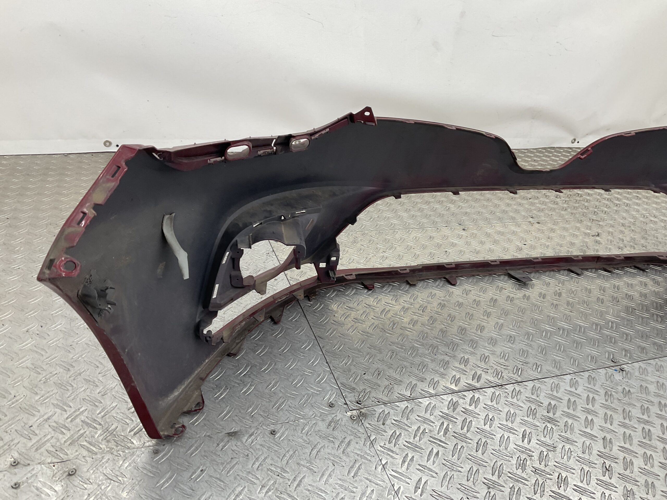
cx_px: 334
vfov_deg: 48.2
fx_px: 559
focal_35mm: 29
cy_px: 250
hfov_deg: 61.7
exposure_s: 1/120
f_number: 1.8
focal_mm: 3
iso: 32
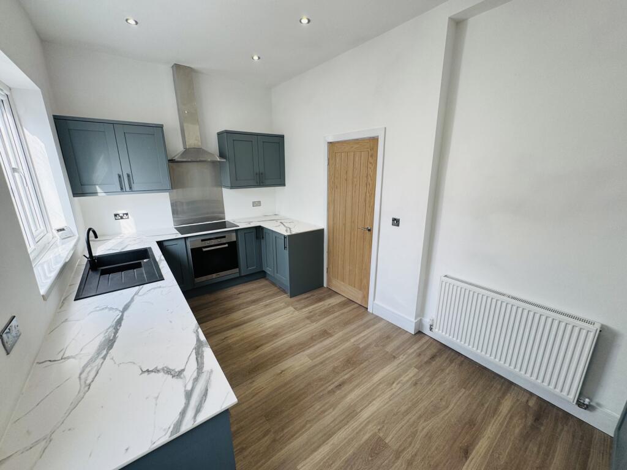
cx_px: 314
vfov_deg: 85.7
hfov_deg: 102.1
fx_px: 254
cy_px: 235
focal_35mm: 14
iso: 50
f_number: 2.2
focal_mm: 2.22
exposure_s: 1/100
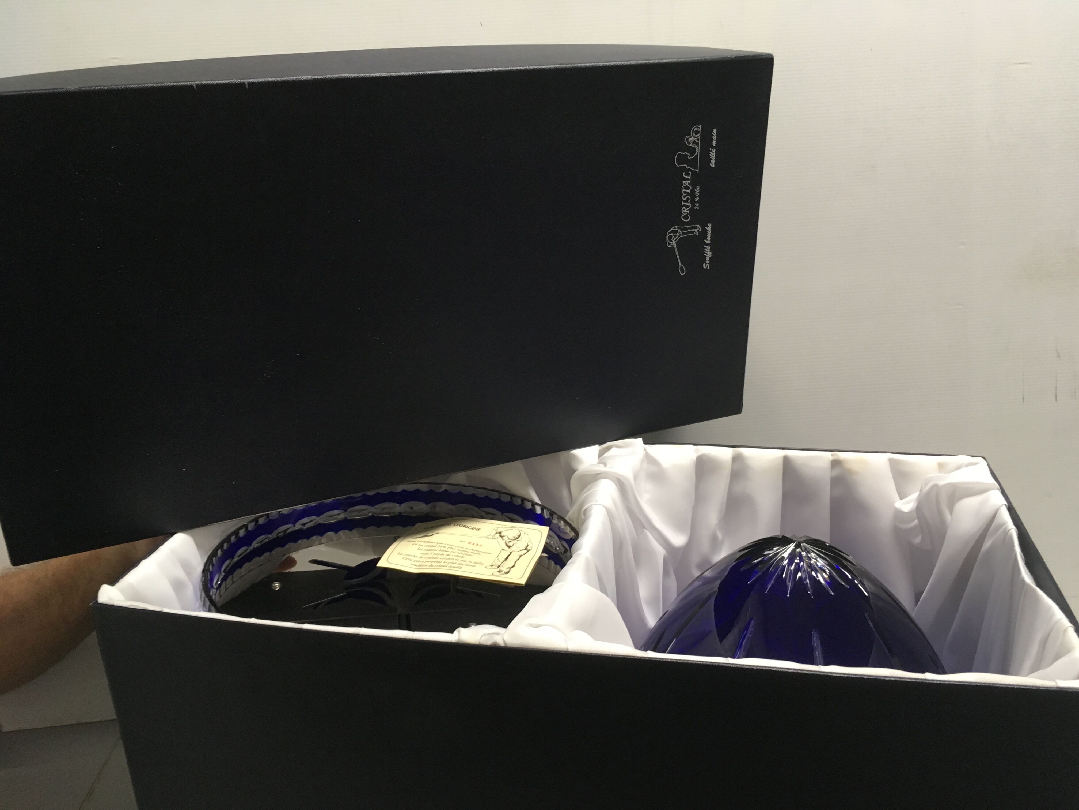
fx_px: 904
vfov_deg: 48.2
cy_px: 405
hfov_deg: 61.7
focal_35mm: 29
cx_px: 540
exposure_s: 1/33
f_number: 2.2
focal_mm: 4.15
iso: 125
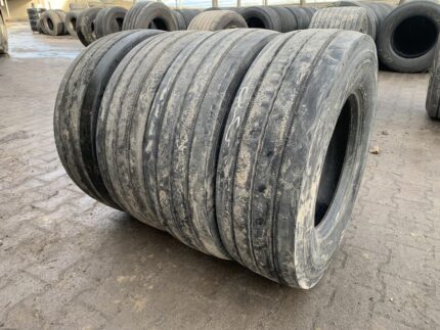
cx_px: 220
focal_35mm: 26
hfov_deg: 67.3
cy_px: 165
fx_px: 331
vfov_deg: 53.1
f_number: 1.8
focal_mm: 4.25
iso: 40
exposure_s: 1/121
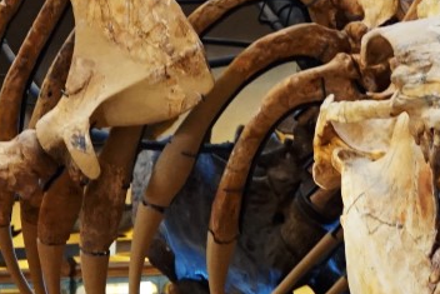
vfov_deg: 6.9
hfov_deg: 10.1
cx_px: -98
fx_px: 2449
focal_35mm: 200
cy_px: 119
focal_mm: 29
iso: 1600
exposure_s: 1/60
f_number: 4.5
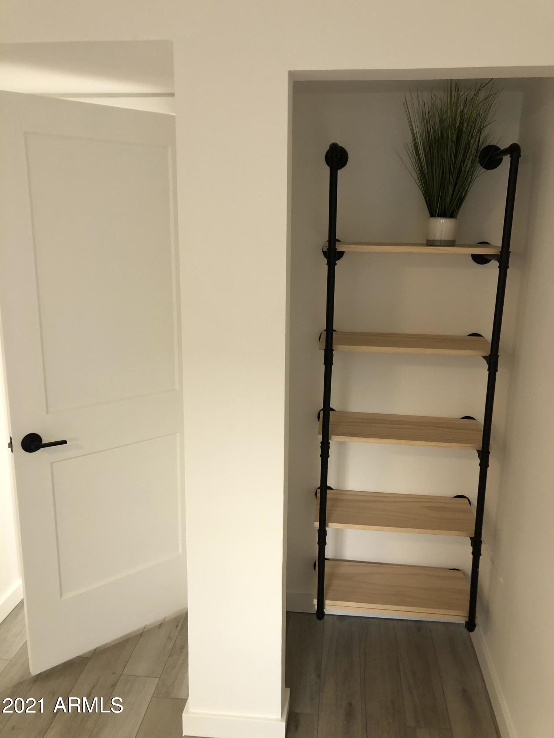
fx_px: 597
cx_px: 277
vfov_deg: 63.4
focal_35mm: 28
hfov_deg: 49.7
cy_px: 369
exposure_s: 1/17
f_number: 1.8
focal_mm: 3.99
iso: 40
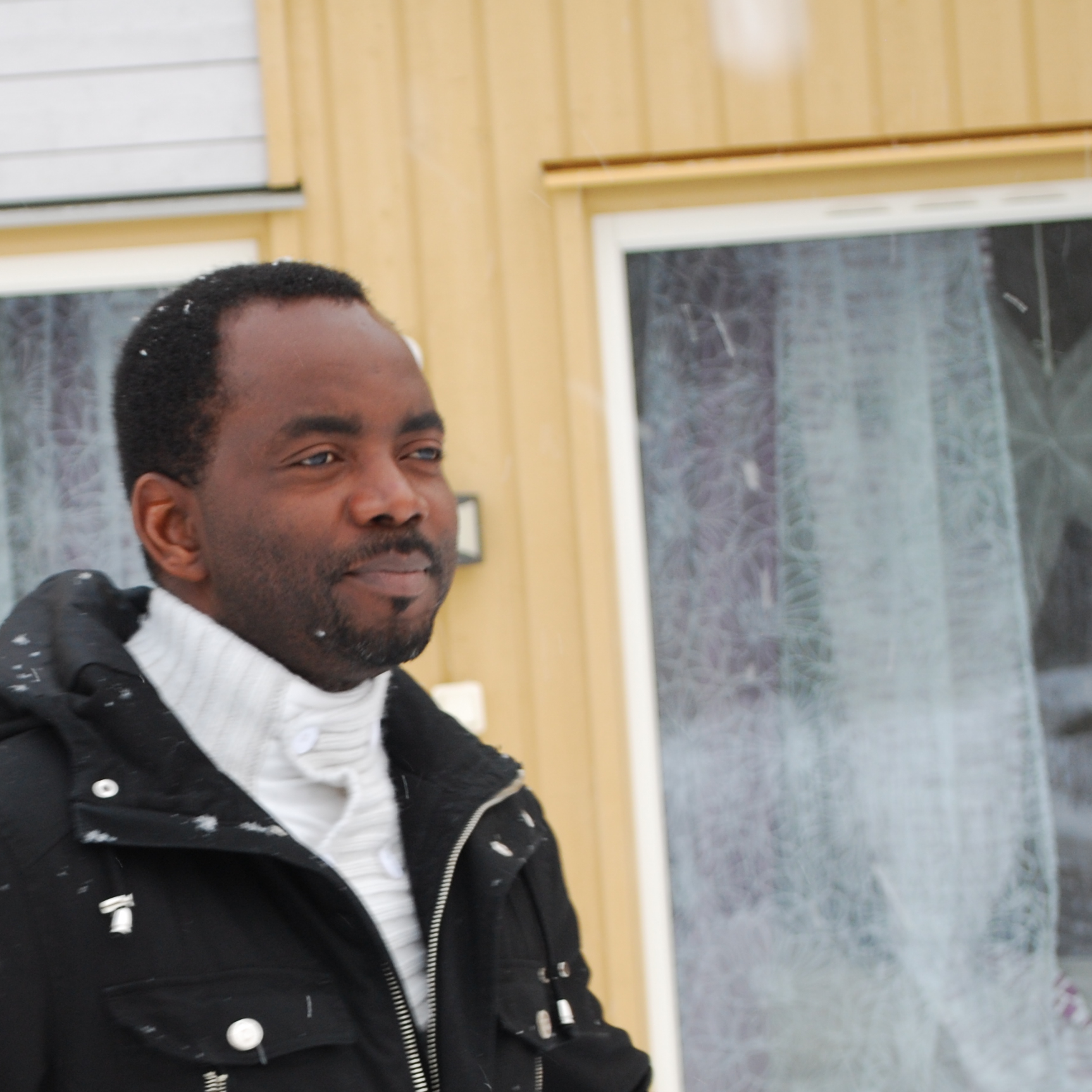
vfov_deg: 13.8
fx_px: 4497
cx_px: 138
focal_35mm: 126
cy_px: 797
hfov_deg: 13.7
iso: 220
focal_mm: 44
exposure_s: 1/30
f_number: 5.3
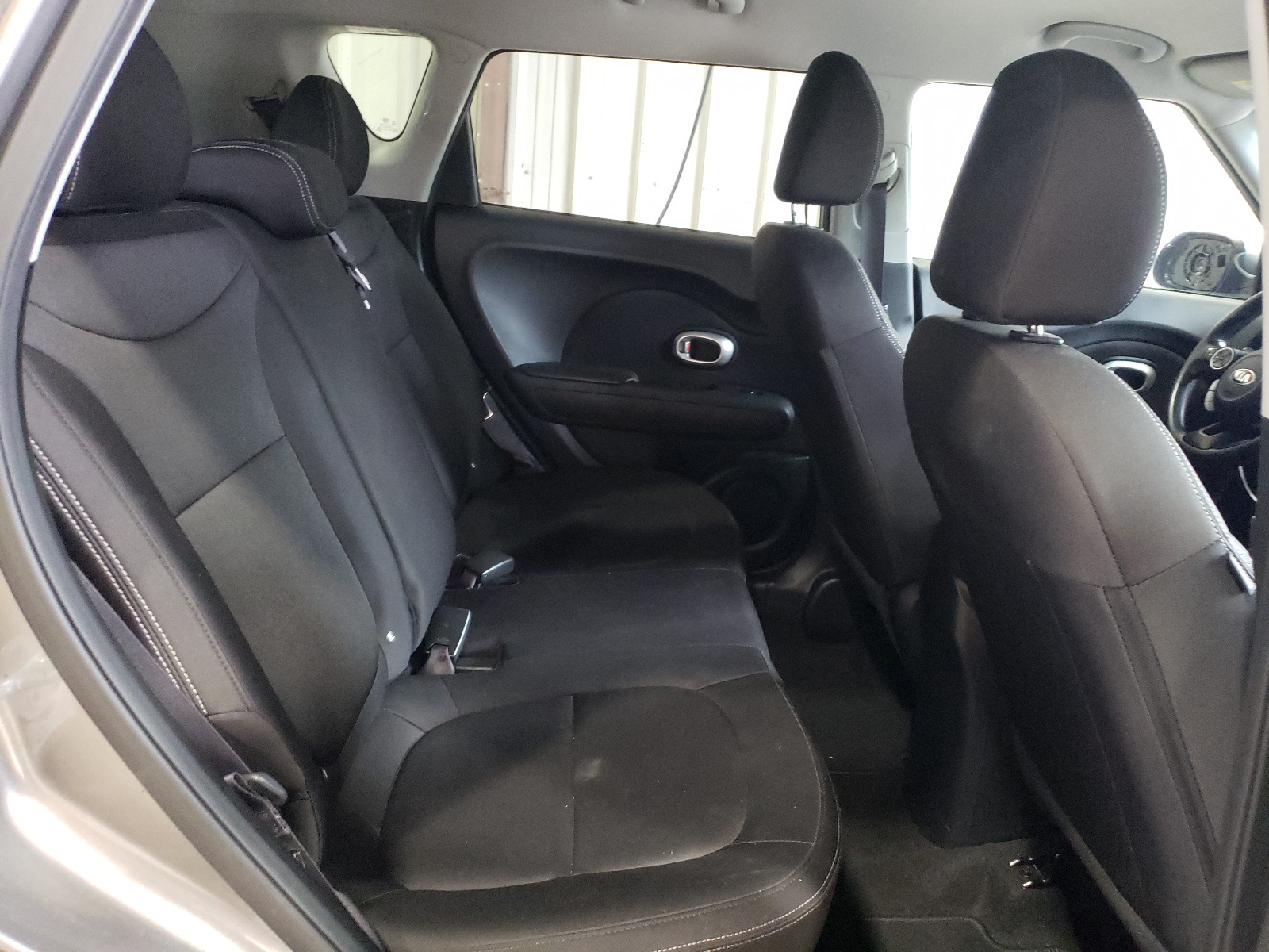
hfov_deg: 67.3
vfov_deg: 53.1
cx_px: 634
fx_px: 953
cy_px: 476
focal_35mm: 26
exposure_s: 1/24
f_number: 1.5
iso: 491
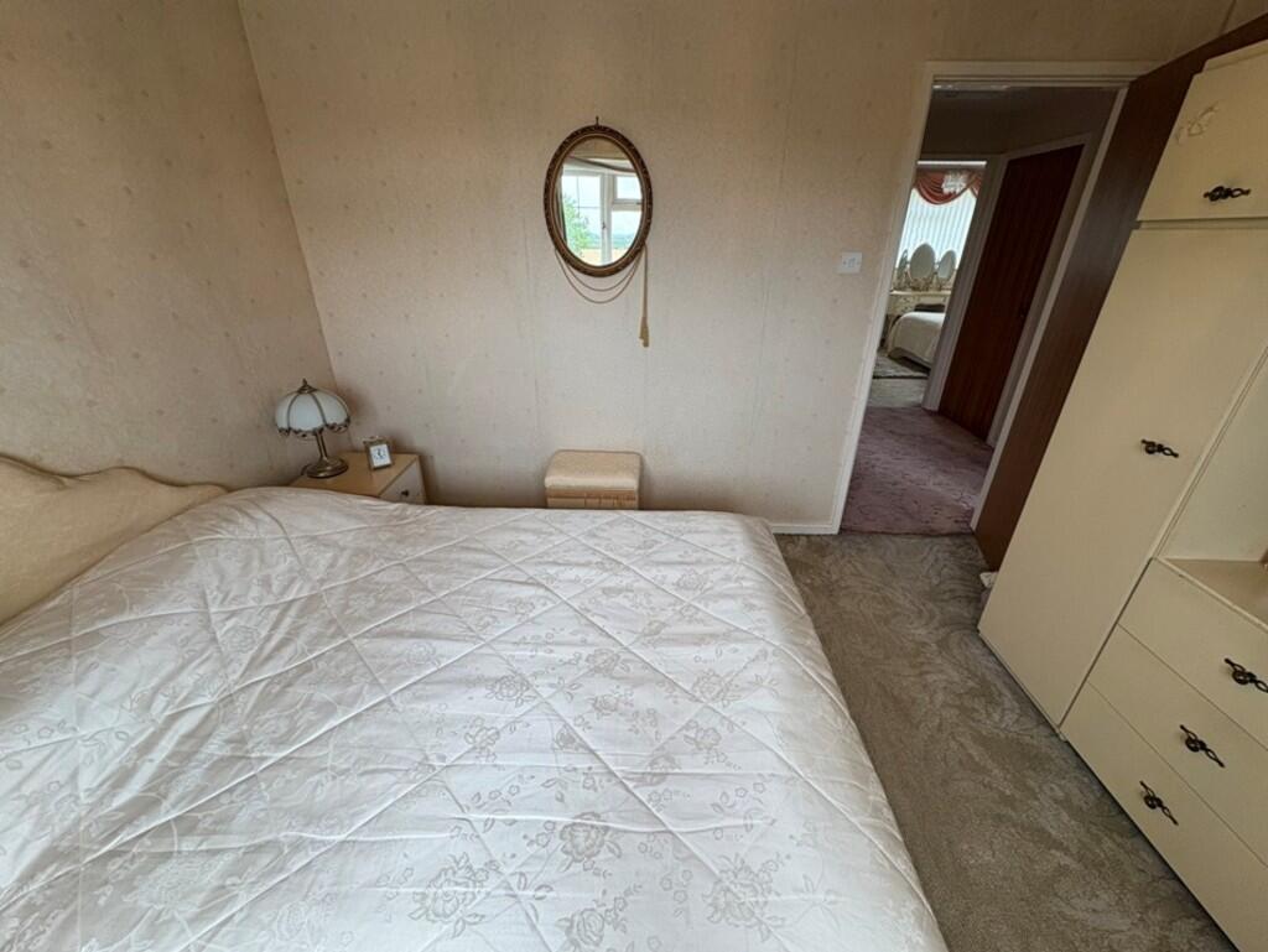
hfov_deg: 102.0
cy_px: 476
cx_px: 634
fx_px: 513
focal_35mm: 14
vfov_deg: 85.7
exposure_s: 1/100
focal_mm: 2.22
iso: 160
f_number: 2.2
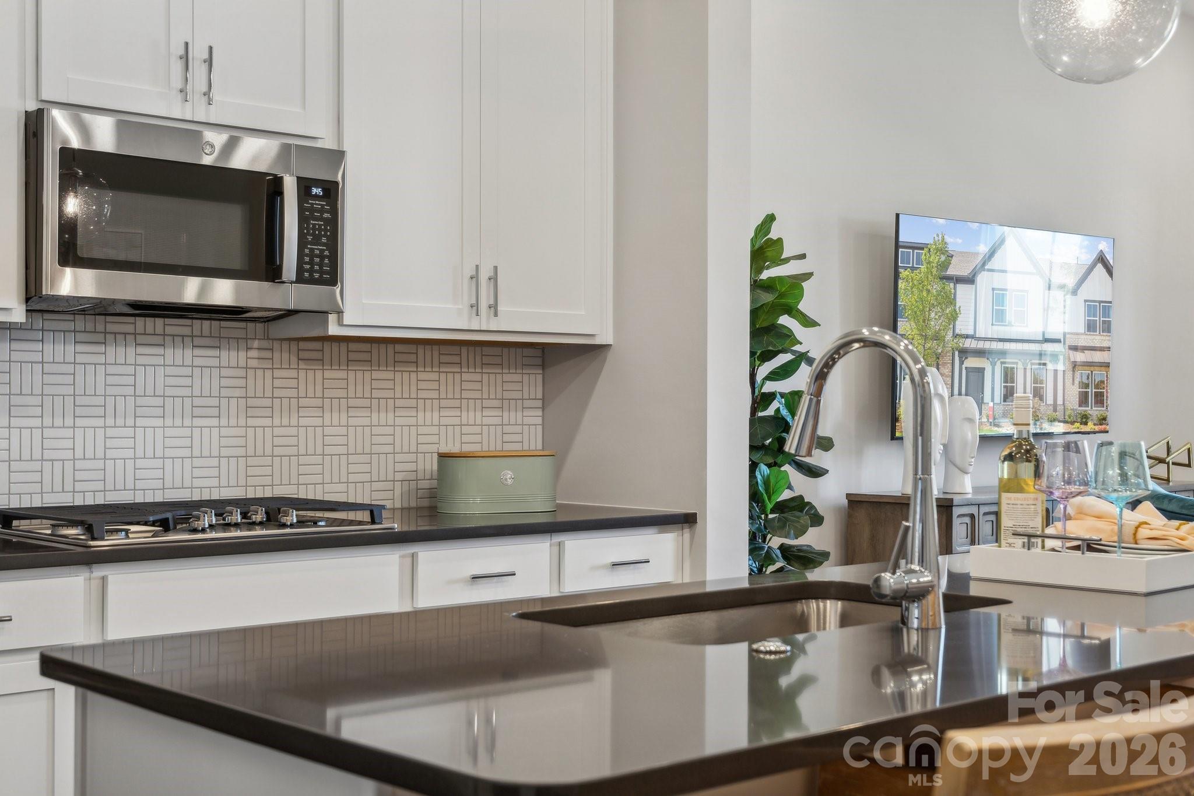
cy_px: 398
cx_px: 597
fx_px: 1459
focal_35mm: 44
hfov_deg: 44.5
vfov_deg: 30.5
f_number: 7.1
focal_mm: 44
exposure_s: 1/20
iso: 160
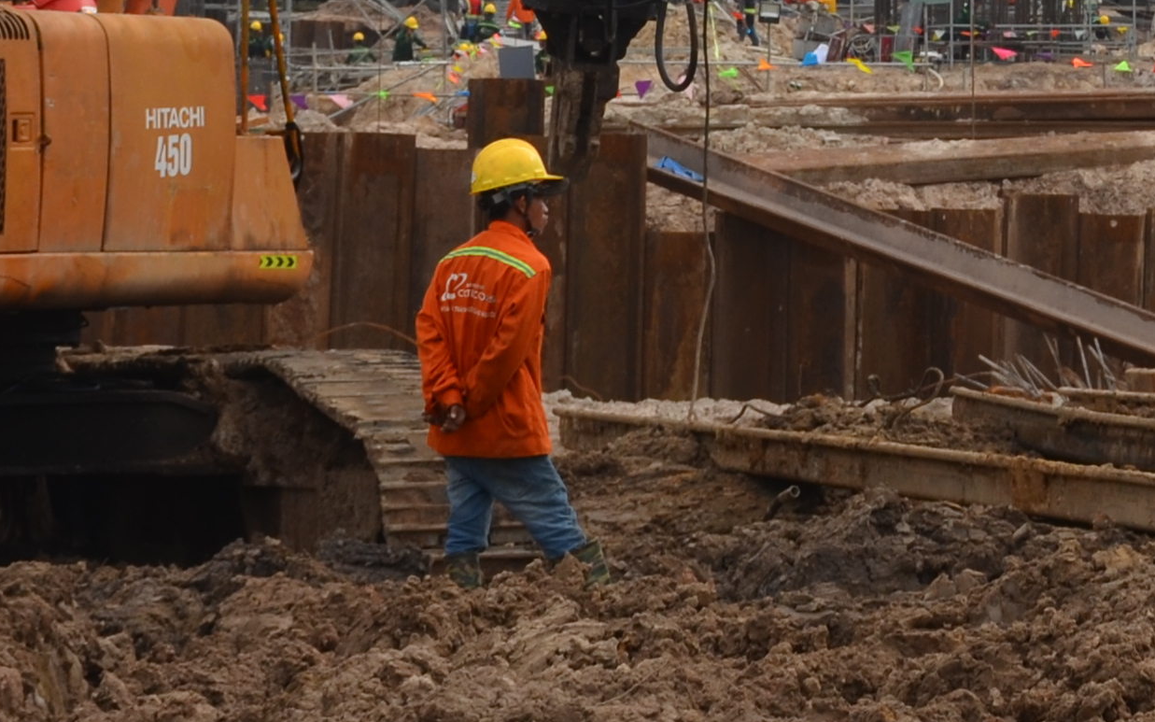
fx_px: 7271
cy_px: -688
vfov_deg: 5.6
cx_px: 1131
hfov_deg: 9.0
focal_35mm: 231
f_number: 8
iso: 100
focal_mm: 38
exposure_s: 1/250
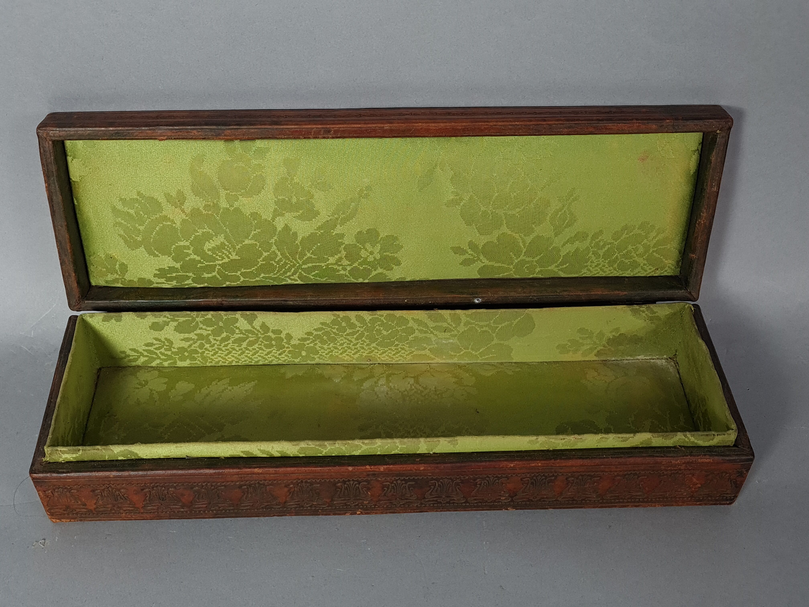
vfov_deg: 53.1
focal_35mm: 26
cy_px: 304
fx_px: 608
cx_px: 404
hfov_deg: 67.3
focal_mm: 5.4
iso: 80
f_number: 1.8
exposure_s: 1/100
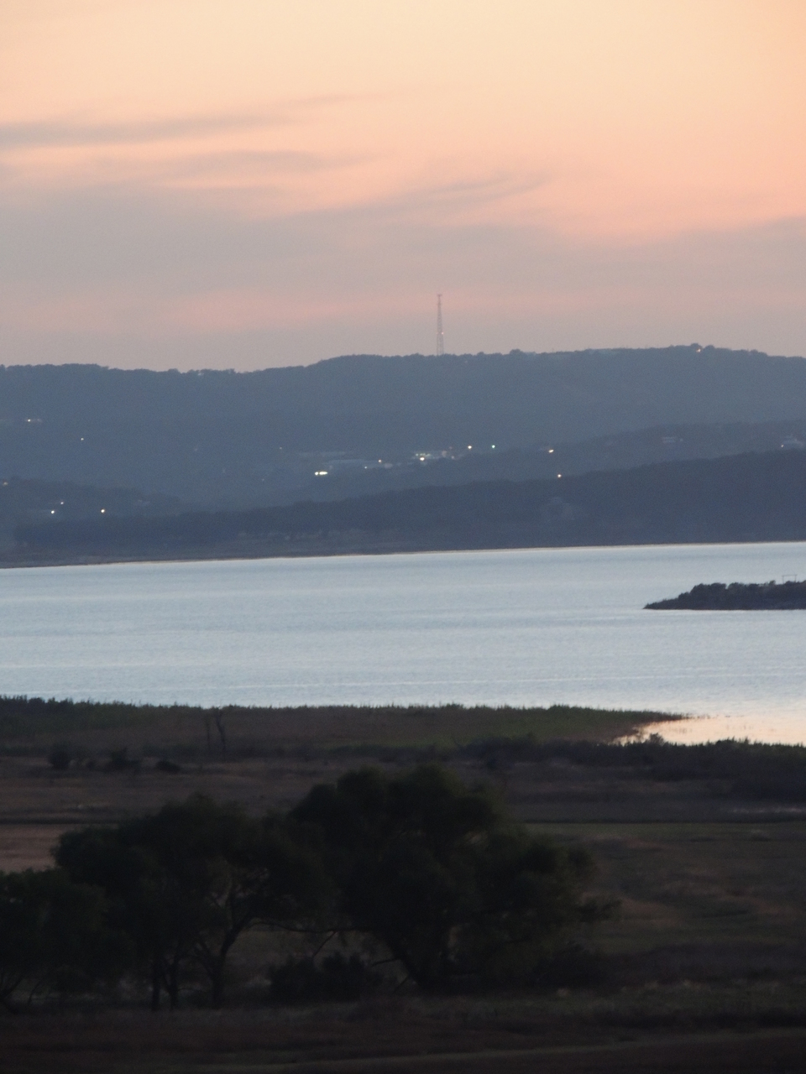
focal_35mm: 400
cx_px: 403
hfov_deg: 3.7
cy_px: 537
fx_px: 12418
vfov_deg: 5.0
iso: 800
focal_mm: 71.3
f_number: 4.8
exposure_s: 1/8
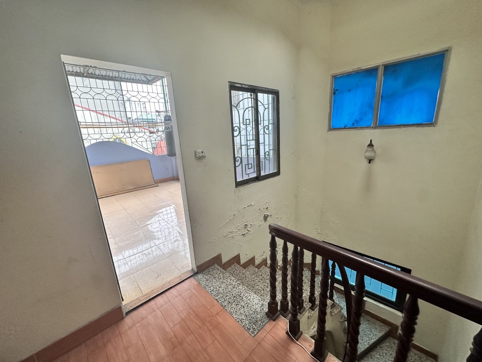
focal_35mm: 14
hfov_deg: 102.1
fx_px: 195
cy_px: 181
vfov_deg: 85.7
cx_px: 241
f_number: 2.2
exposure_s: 1/99
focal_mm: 2.22
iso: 160
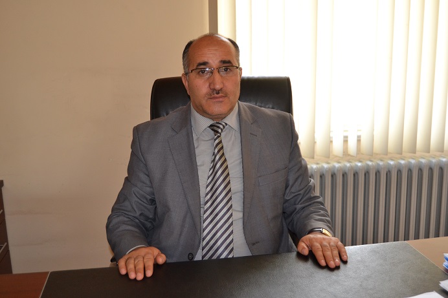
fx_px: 485
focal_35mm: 39
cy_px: 149
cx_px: 224
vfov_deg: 34.2
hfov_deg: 49.6
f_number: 4
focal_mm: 26
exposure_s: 1/60
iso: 720
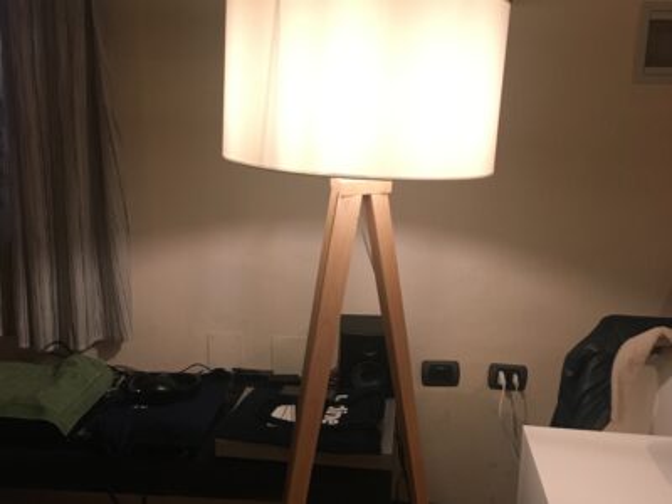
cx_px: 336
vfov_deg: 48.2
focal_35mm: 29
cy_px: 252
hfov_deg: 61.7
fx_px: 563
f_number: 2.2
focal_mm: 4.15
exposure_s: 1/33
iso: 250
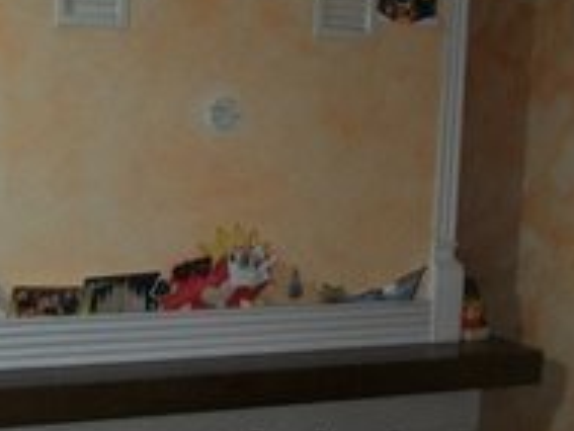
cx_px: 219
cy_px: 322
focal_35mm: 76
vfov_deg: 19.3
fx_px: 1261
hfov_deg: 25.6
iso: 240
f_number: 2.9
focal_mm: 5.7
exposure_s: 1/30
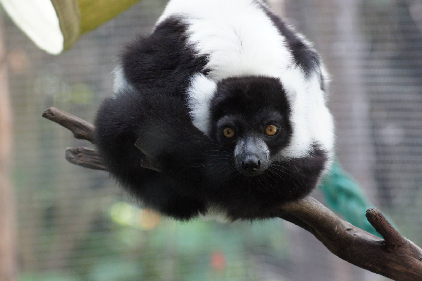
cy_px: 140
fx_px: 2636
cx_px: 211
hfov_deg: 9.2
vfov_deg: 6.1
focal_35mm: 225
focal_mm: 150
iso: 1600
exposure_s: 1/250
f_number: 5.6
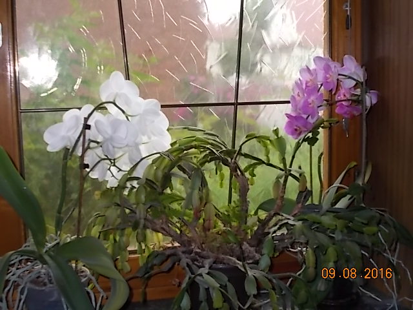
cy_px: 155
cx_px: 206
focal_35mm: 50
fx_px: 597
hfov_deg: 38.2
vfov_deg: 29.1
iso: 200
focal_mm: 9
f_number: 4.5
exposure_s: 1/30
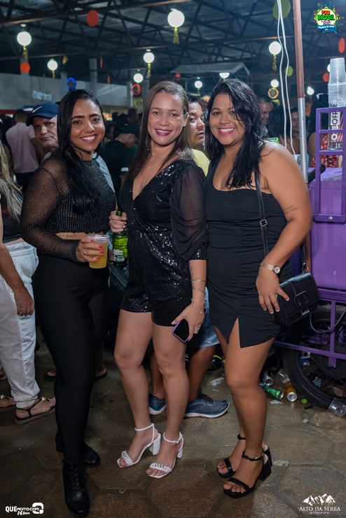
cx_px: 173
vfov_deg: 53.1
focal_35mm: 36
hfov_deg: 36.9
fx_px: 519
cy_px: 259
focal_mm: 24
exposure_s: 1/320
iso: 2500
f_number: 3.2
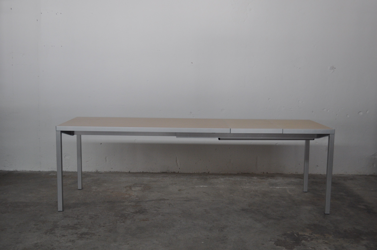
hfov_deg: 46.5
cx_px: 188
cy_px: 125
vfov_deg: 31.8
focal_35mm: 42
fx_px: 439
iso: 720
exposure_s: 1/60
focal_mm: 28
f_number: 4.5
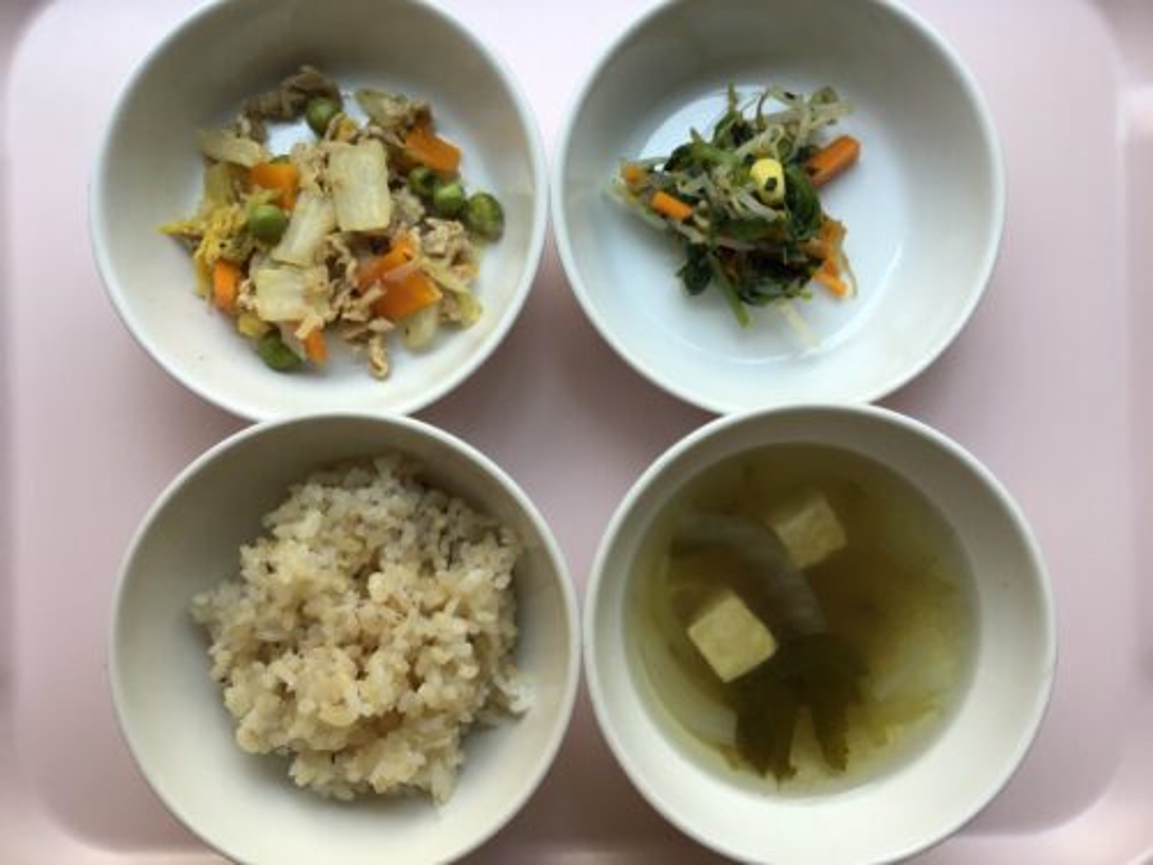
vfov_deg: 45.4
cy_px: 432
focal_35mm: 31
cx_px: 576
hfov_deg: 58.4
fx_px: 1033
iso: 50
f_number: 2.4
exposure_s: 1/120
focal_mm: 3.3
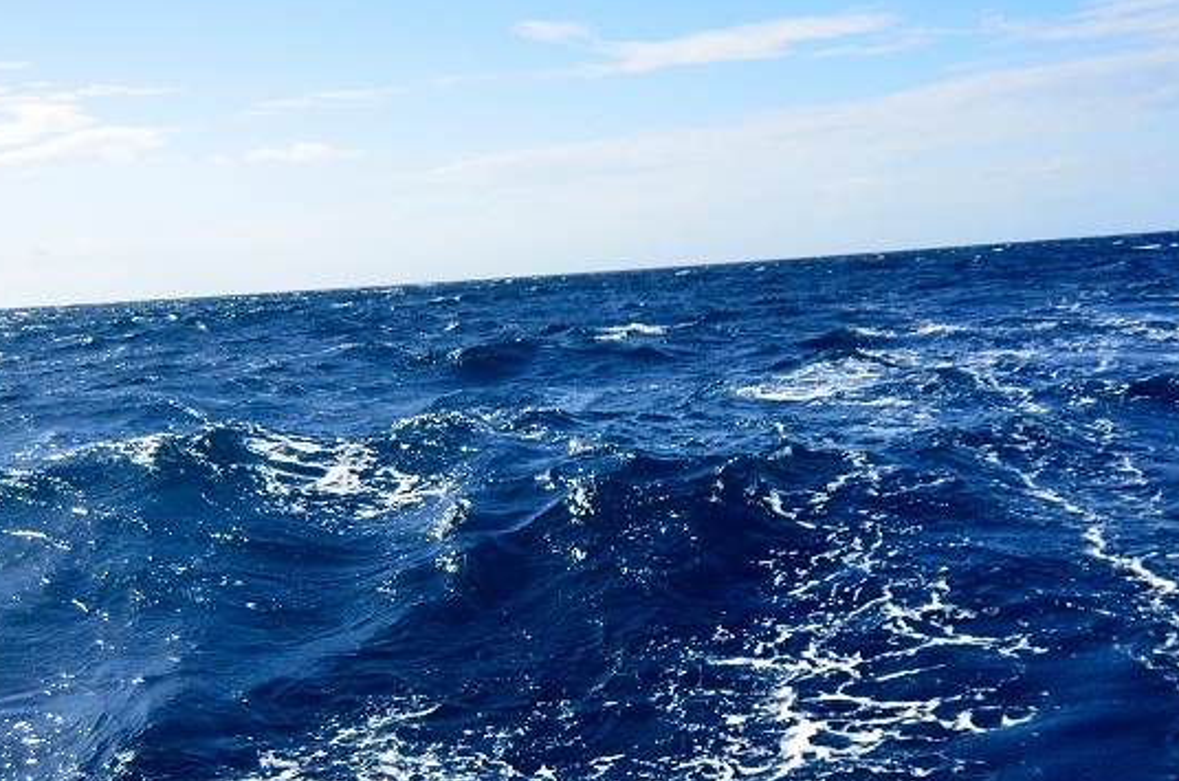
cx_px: 610
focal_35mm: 42
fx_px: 1370
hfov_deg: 46.5
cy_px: 578
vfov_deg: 31.3
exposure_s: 1/8000
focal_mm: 15
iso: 1250
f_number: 4.5
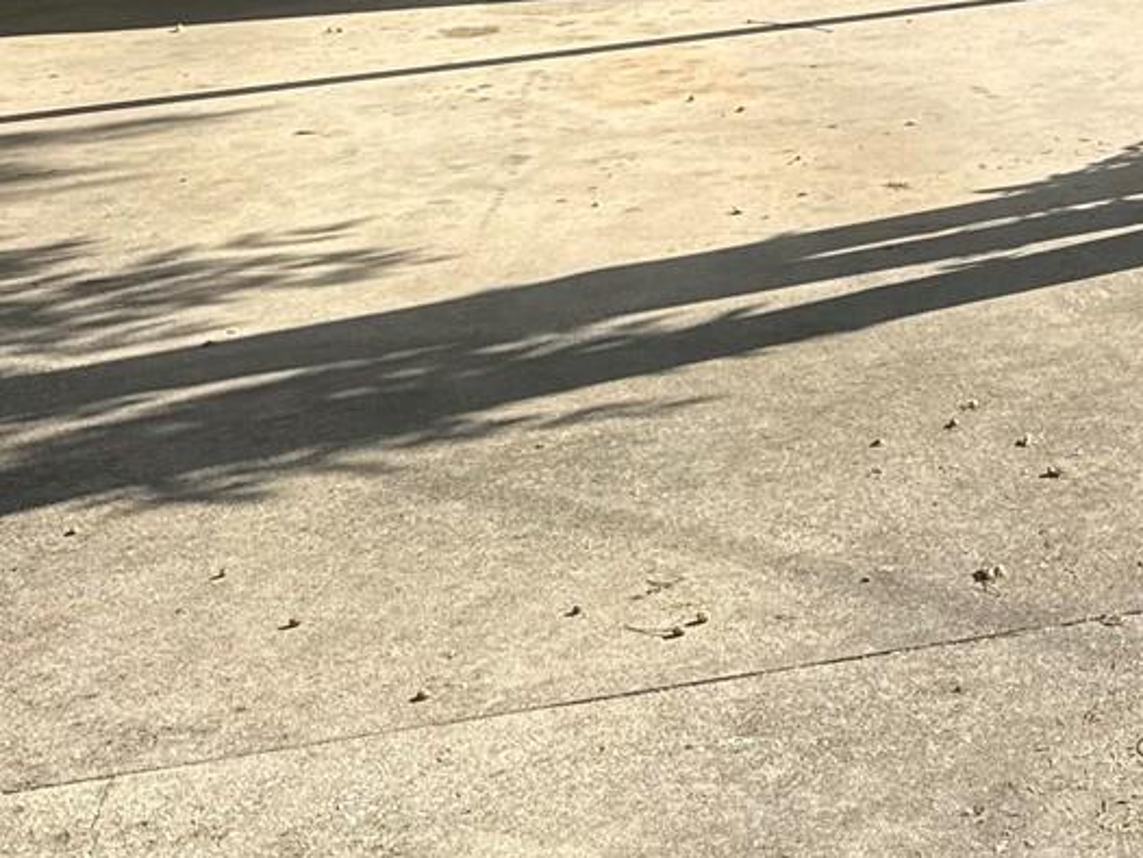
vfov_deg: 18.7
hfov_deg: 23.7
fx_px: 2412
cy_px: -265
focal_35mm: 73
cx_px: 1460
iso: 100
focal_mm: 6.76
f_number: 1.78
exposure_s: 1/2801
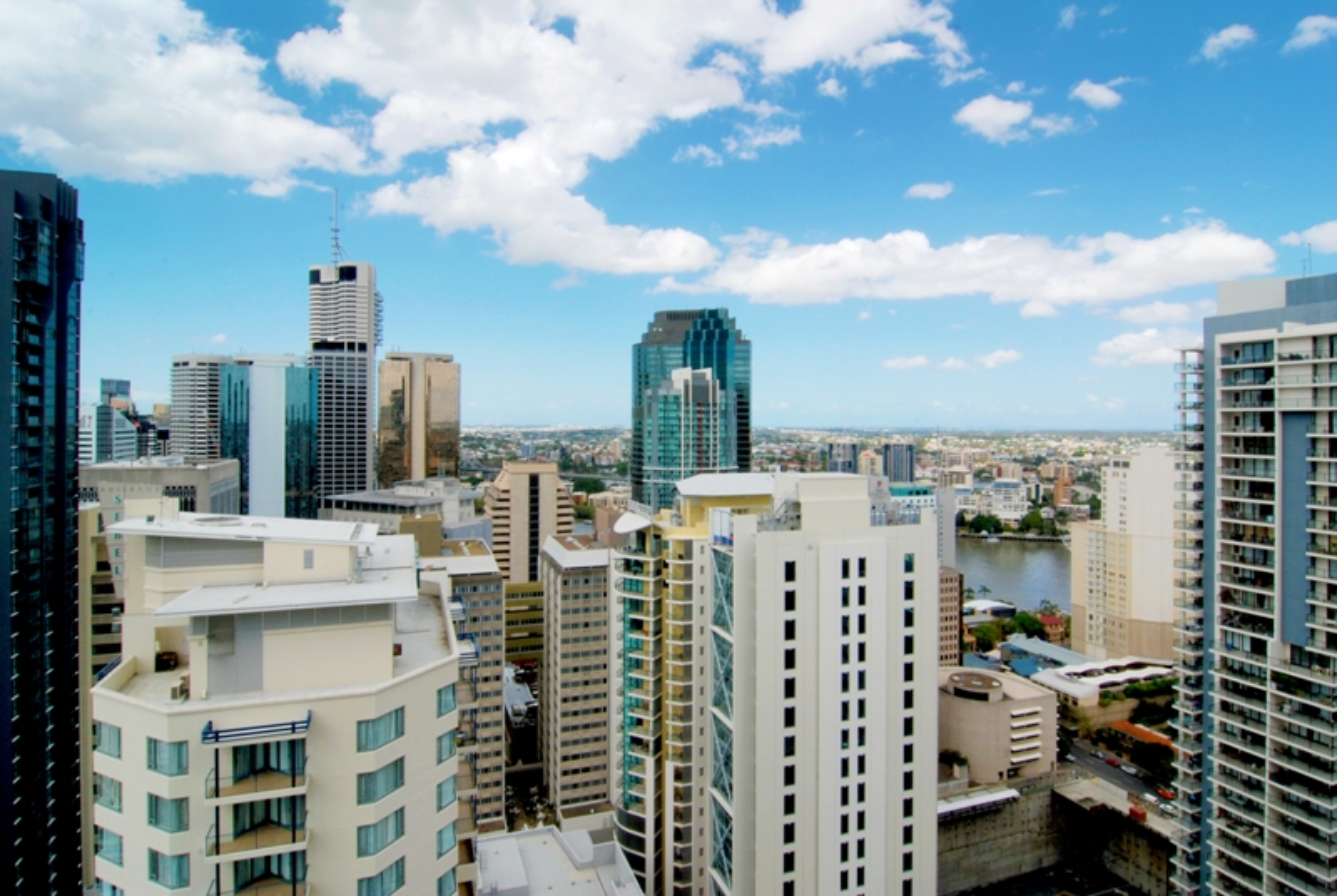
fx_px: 669
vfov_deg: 67.6
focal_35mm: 18
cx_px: 668
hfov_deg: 89.9
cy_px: 448
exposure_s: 1/60
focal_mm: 12
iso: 250
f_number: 22
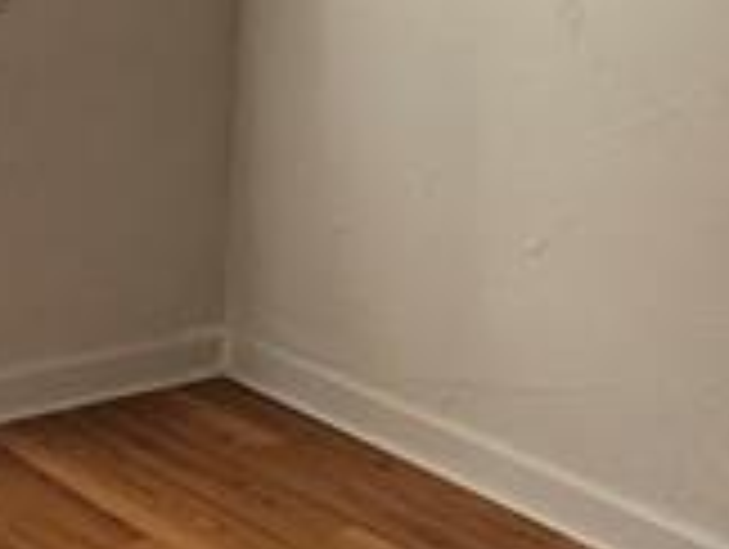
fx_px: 1729
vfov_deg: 17.0
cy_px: -162
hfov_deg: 23.8
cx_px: 405
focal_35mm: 82
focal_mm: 1.74
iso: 64
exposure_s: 1/120
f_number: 2.2
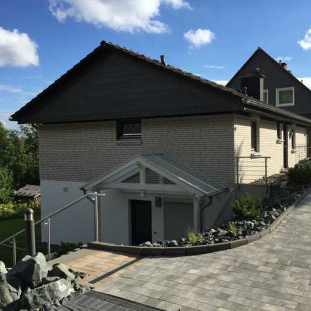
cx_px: 163
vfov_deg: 47.2
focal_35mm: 35
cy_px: 154
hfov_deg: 47.2
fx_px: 356
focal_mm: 4.15
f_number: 2.2
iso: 32
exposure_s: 1/1647
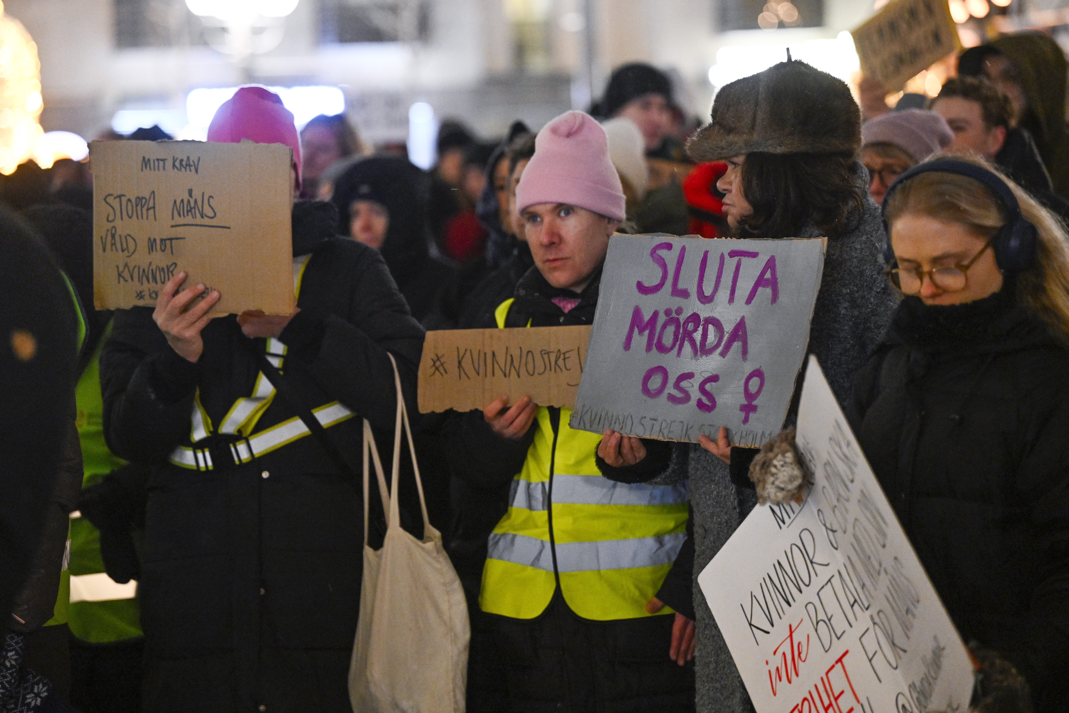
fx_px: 3266
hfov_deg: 18.6
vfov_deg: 12.5
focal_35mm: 110
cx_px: 534
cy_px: 356
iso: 4000
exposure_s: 1/100
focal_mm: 110
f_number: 2.8
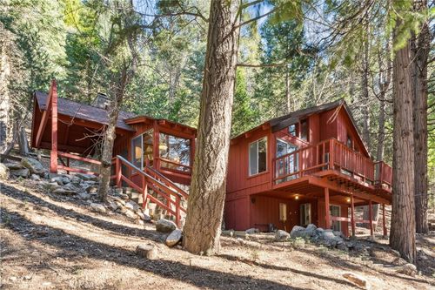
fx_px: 220
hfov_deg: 89.4
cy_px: 145
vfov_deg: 66.8
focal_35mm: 18
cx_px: 218
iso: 100
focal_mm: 18.2
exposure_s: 1/2.5
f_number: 22
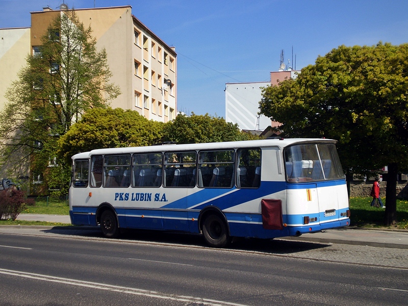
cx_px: 204
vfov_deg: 27.5
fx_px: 625
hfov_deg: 36.2
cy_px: 153
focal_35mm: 53
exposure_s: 1/1000
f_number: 3.9
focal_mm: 9.3
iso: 64
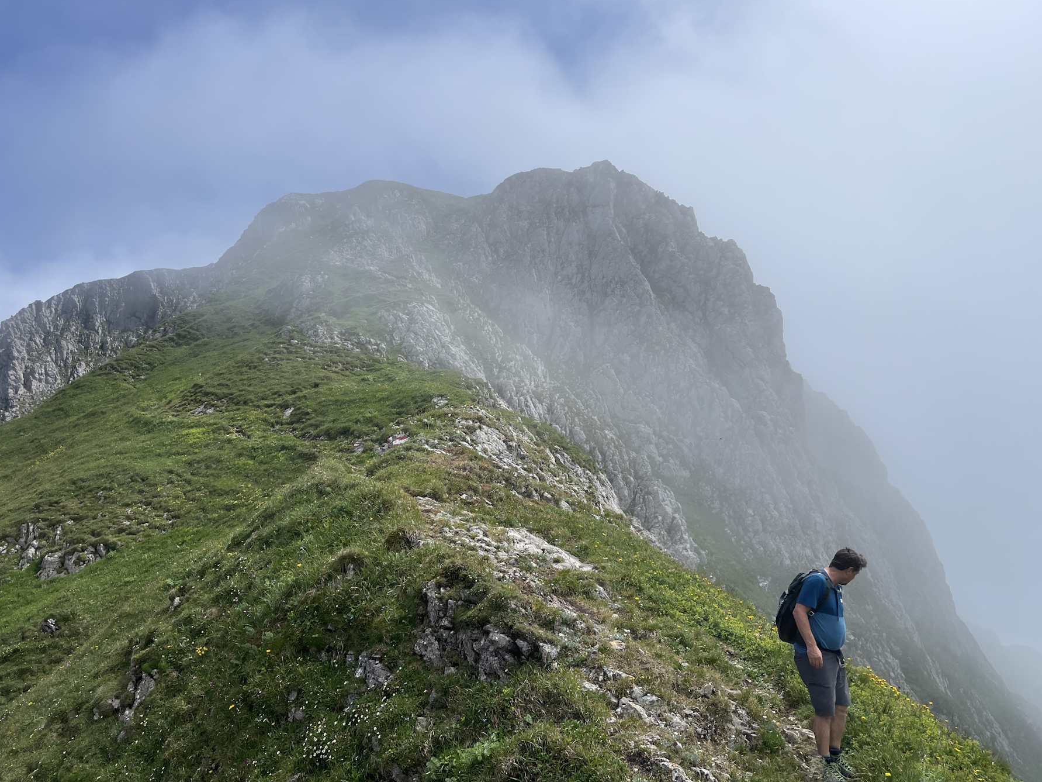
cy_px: 380
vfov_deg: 49.7
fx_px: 843
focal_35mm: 28
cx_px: 500
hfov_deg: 63.4
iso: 32
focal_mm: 4.2
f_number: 1.6
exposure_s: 1/6897
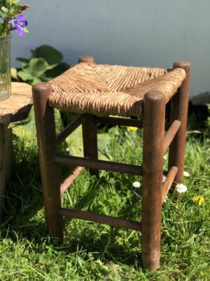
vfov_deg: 36.8
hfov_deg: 28.0
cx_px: 105
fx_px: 421
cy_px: 140
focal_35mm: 52
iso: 16
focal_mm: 6
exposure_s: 1/461
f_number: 2.4
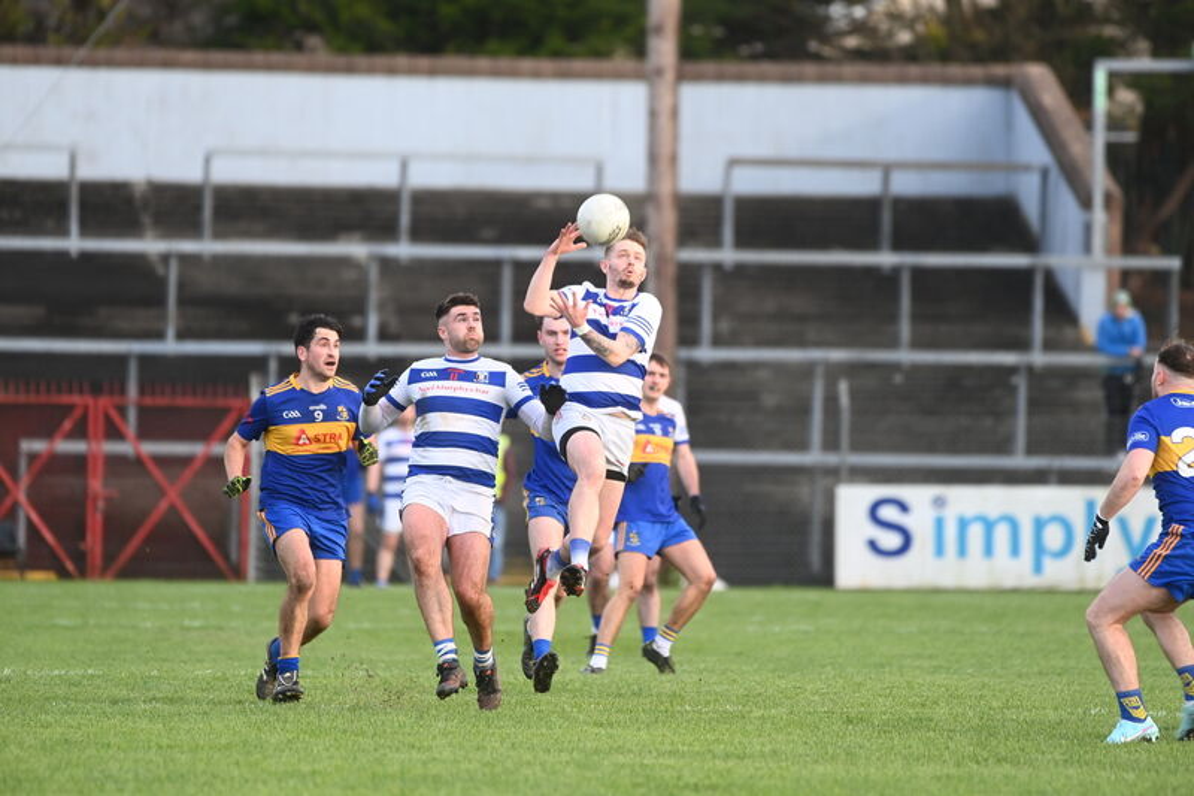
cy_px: 398
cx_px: 597
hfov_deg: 4.5
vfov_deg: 3.0
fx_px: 15253
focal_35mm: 460
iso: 2000
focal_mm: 460
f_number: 5.6
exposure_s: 1/1000
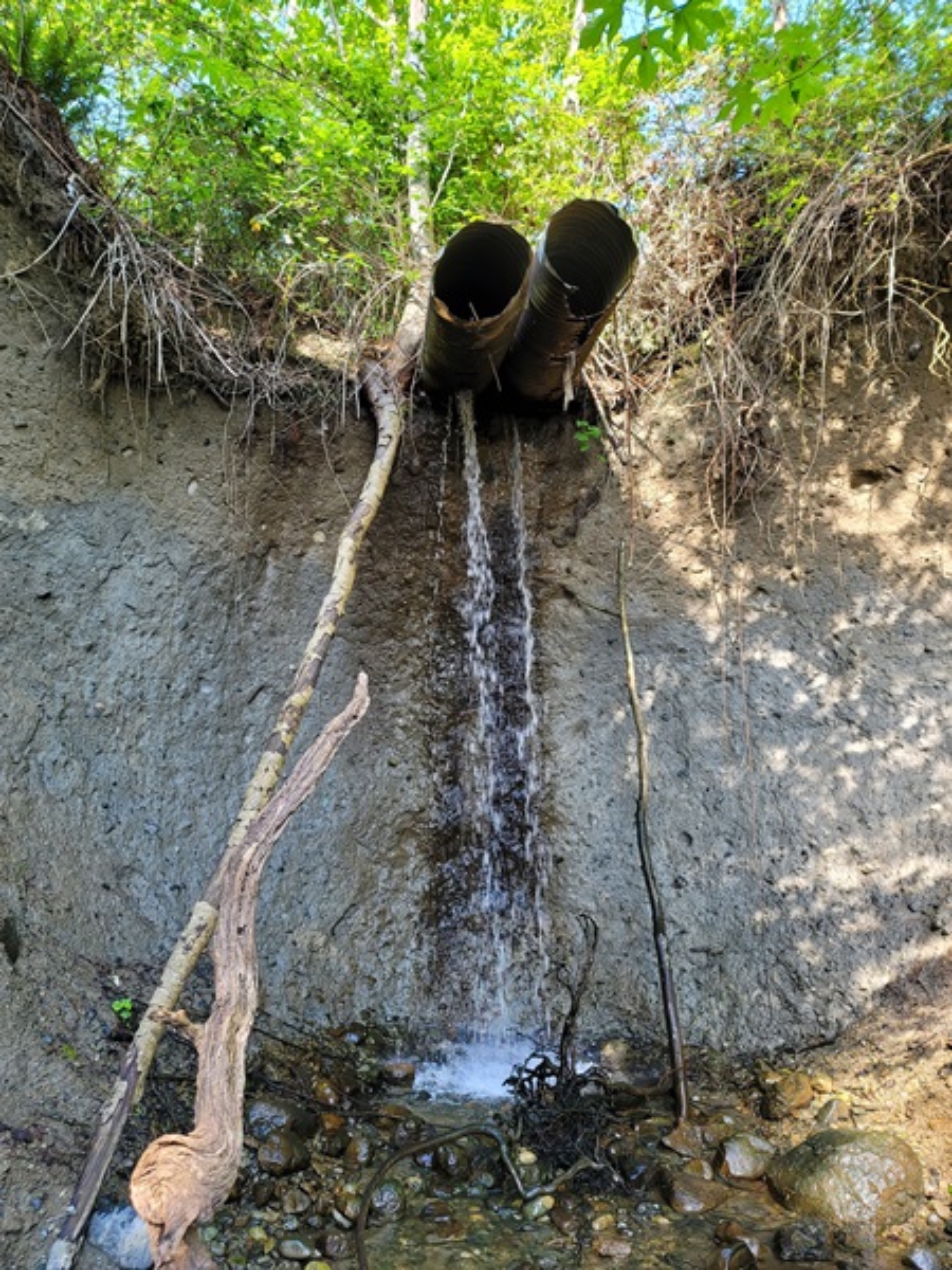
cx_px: 476
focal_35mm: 25
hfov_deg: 54.9
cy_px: 635
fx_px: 917
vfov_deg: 69.4
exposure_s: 1/120
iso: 64
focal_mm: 7
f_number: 1.8
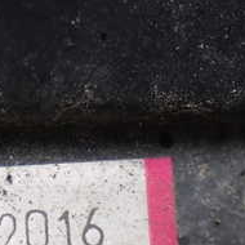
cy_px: 268
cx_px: -32
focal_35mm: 187
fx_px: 1497
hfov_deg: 9.3
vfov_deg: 9.3
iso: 200
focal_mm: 11.88
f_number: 3.8
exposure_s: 1/125
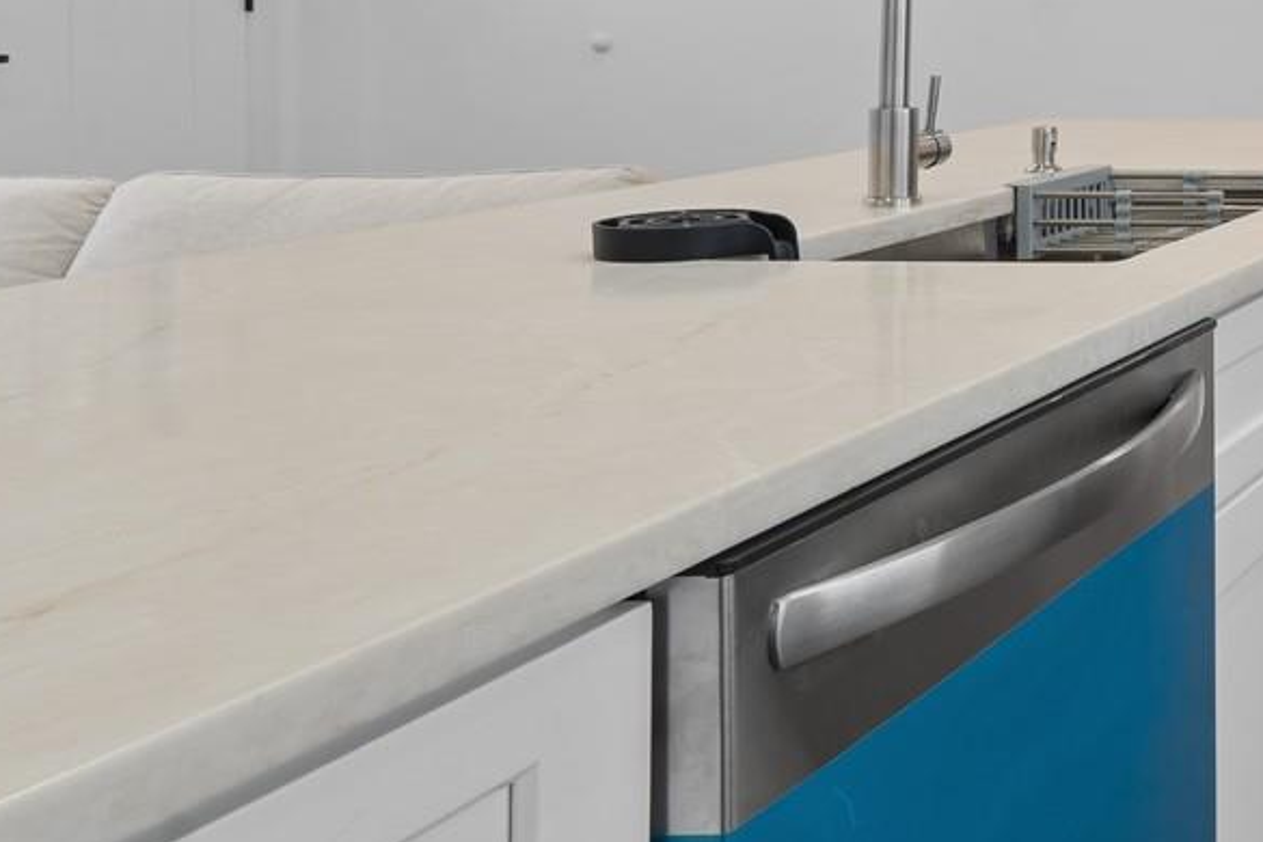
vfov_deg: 26.2
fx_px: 1719
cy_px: 14
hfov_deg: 26.9
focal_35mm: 49
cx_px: 1943
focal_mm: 14
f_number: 10
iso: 200
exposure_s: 1/1.67
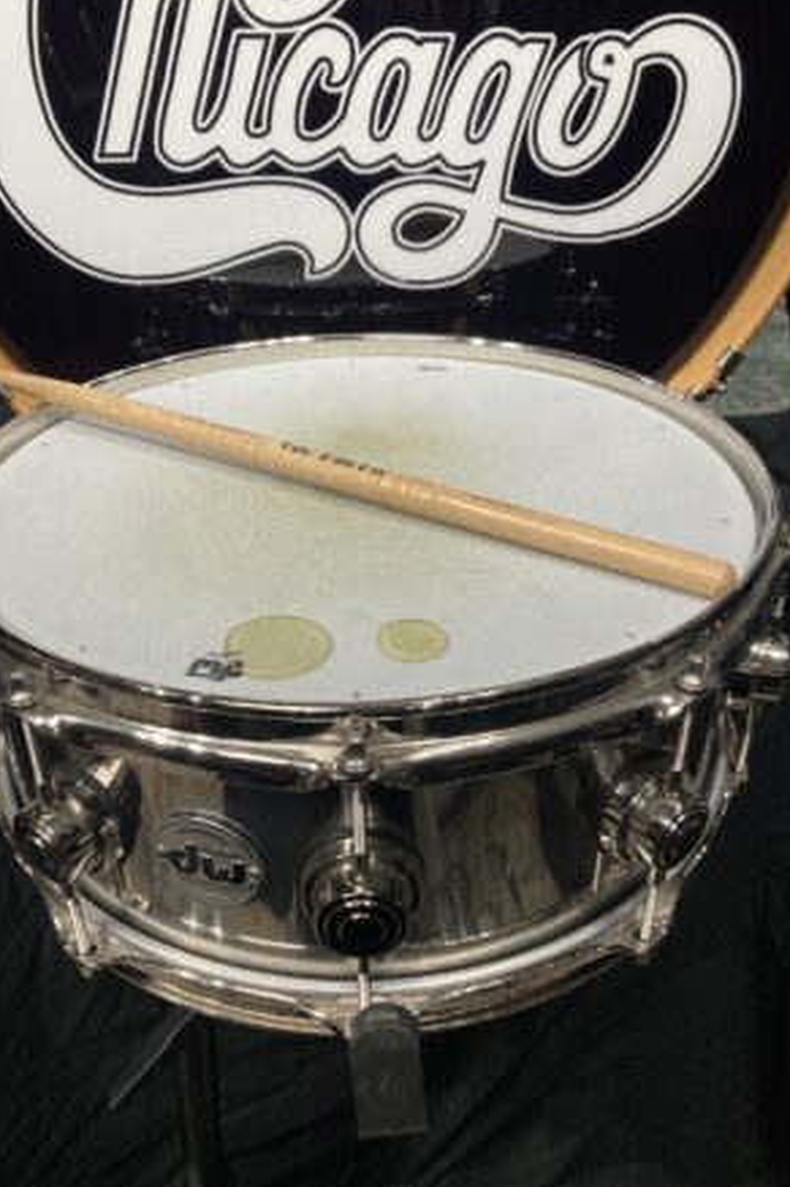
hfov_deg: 43.5
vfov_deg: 61.9
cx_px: 361
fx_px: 988
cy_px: 579
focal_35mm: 30
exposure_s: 1/60
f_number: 1.8
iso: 125
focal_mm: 3.99
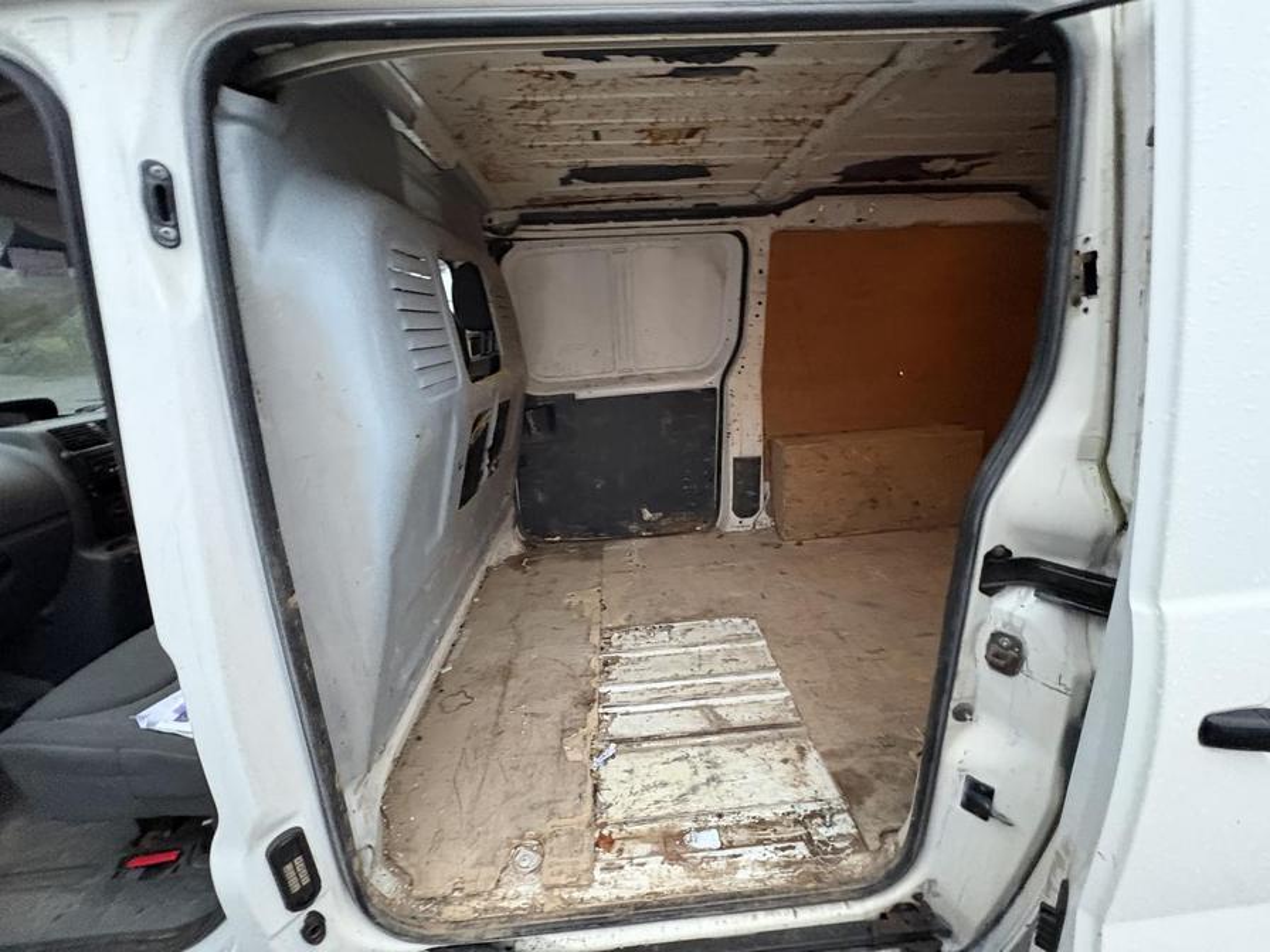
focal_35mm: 14
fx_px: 514
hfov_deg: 102.1
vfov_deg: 85.7
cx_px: 635
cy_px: 476
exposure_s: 1/34
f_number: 2.2
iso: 1000
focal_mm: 2.22
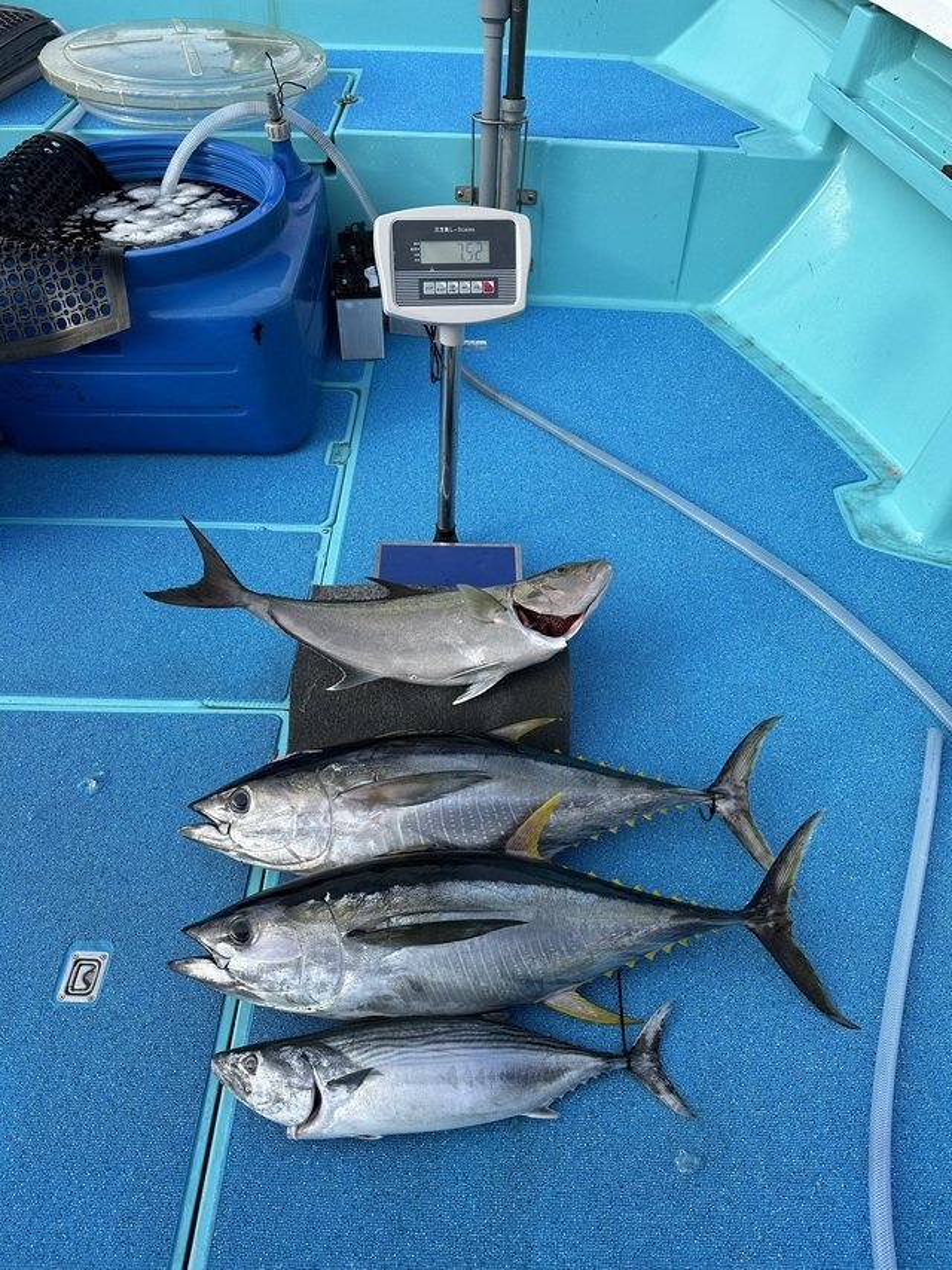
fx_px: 880
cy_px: 635
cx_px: 476
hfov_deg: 56.8
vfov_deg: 71.6
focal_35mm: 24
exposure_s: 1/1639
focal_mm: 6.86
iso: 80
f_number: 1.78
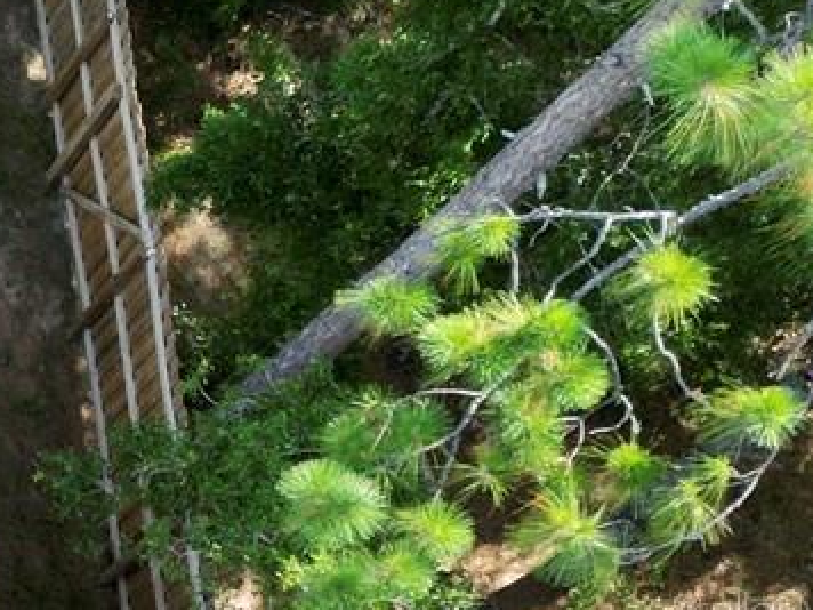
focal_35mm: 108
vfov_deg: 13.5
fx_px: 2537
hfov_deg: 14.3
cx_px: -941
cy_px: 610
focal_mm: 6.72
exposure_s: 1/725
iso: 100
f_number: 1.7
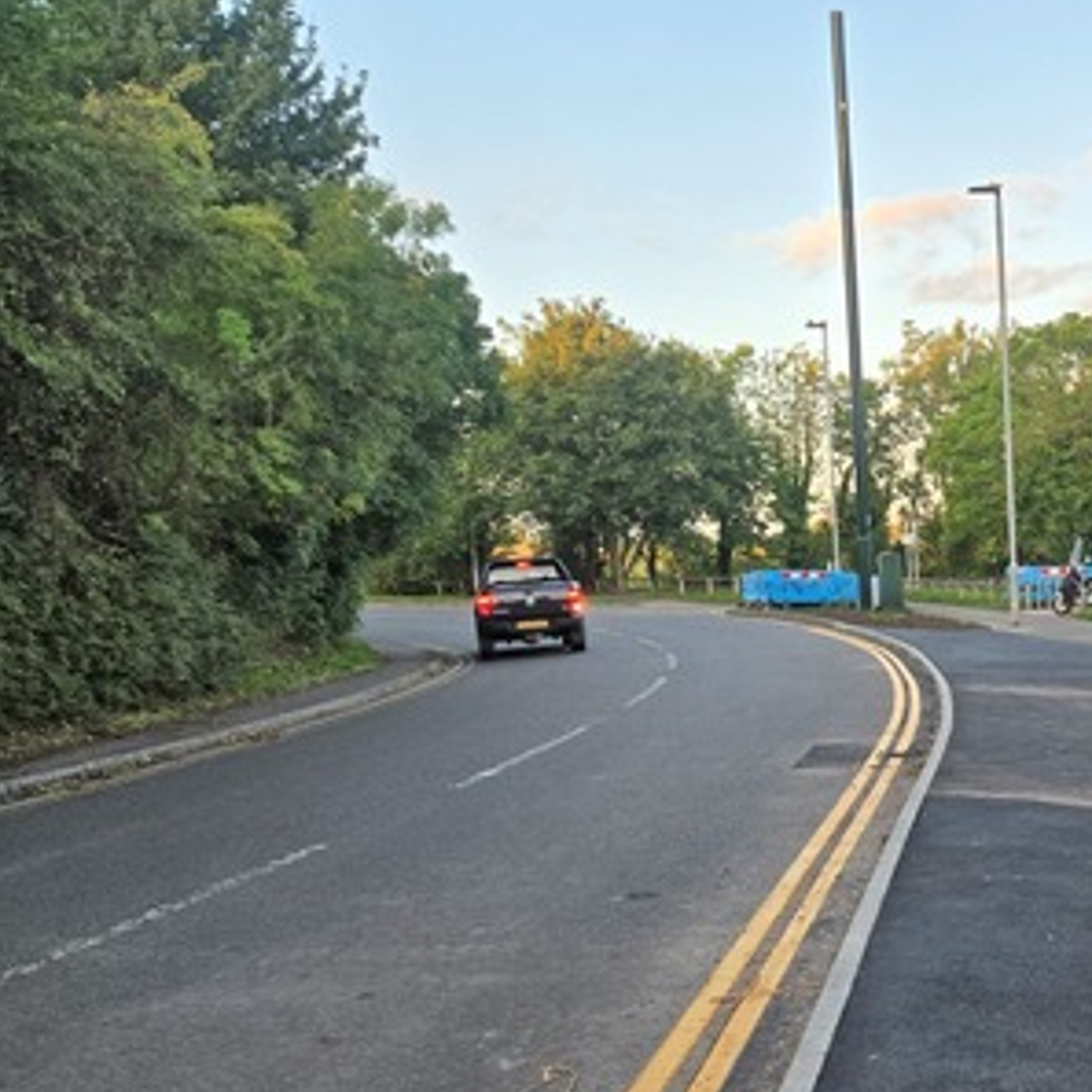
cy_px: 737
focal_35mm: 39
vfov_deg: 42.2
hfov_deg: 39.0
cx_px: 1033
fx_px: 1392
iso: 125
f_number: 1.8
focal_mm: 5.4
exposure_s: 1/508
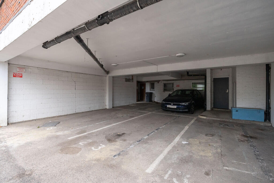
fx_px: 122
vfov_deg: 73.8
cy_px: 92
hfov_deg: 96.7
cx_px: 137
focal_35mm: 16
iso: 1250
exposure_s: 1/800
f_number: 7.1
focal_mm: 16
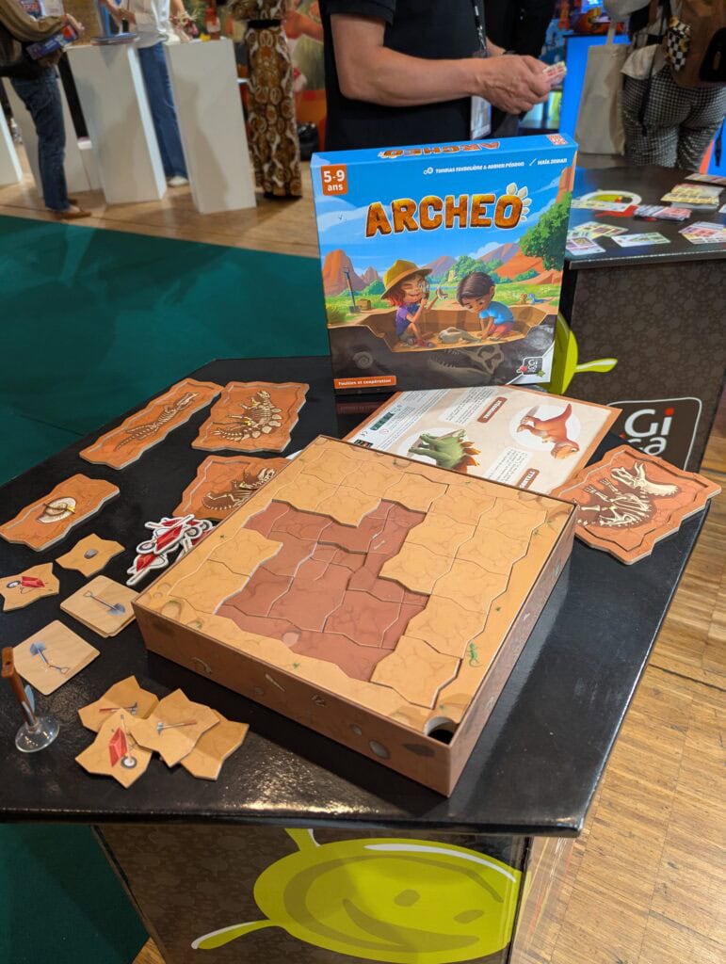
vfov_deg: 71.5
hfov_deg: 56.9
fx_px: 669
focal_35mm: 24
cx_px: 363
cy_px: 482
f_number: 1.9
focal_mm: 6.8
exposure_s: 1/88
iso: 196
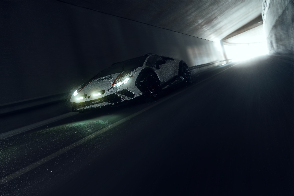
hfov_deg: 69.4
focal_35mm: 26
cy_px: 98
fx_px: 212
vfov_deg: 49.6
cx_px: 147
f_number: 4
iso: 8000
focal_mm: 26
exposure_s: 1/50
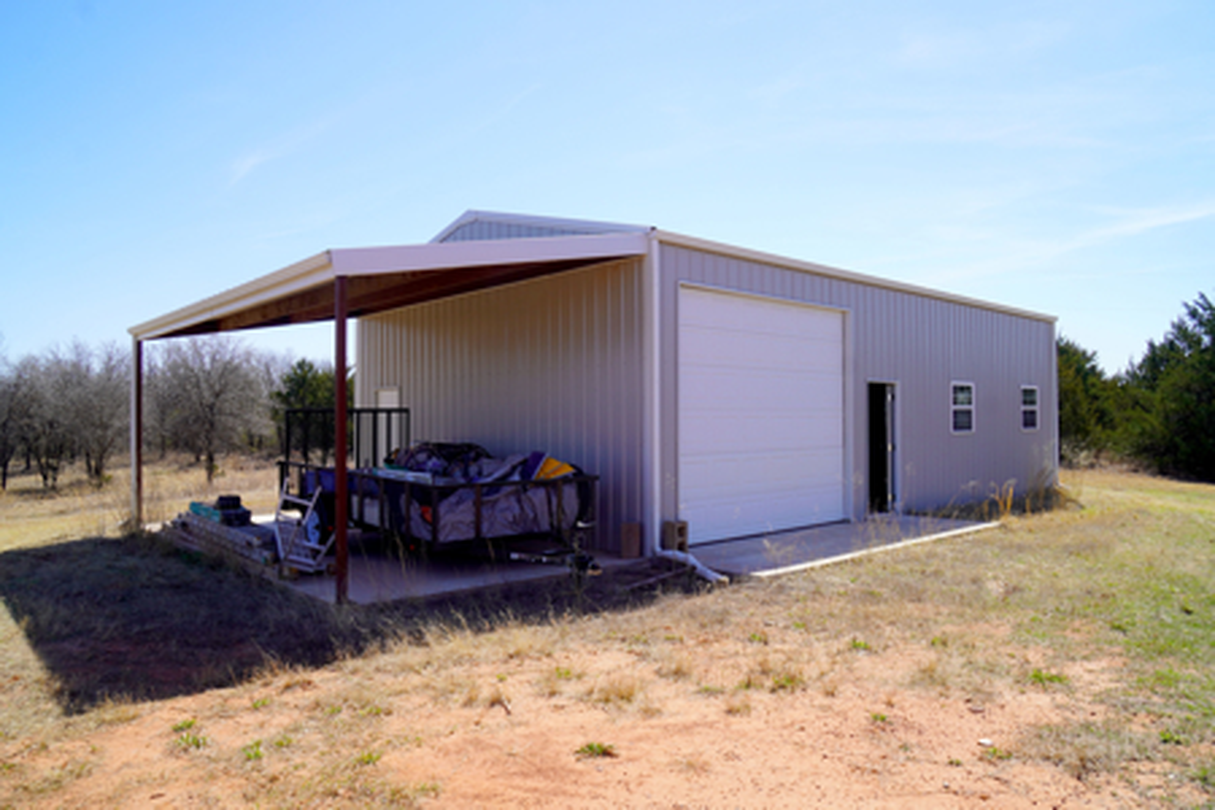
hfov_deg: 73.7
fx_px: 810
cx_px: 608
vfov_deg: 53.1
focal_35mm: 24
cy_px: 405
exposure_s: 1/125
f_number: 9
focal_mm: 16
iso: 100
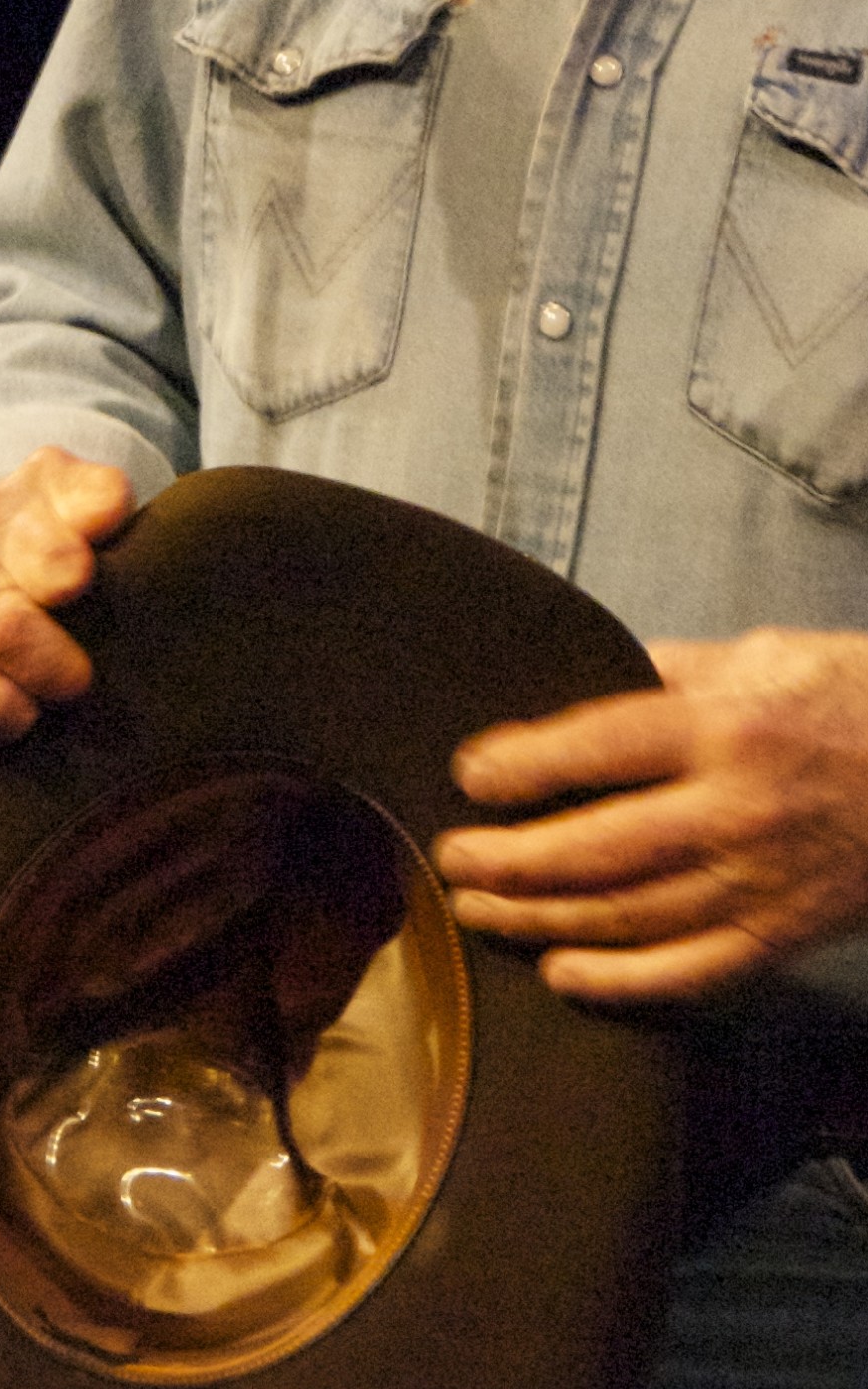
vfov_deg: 3.2
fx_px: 24769
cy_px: -232
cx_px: 321
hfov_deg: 2.0
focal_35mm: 654
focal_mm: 155
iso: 3200
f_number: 5.6
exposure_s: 1/50
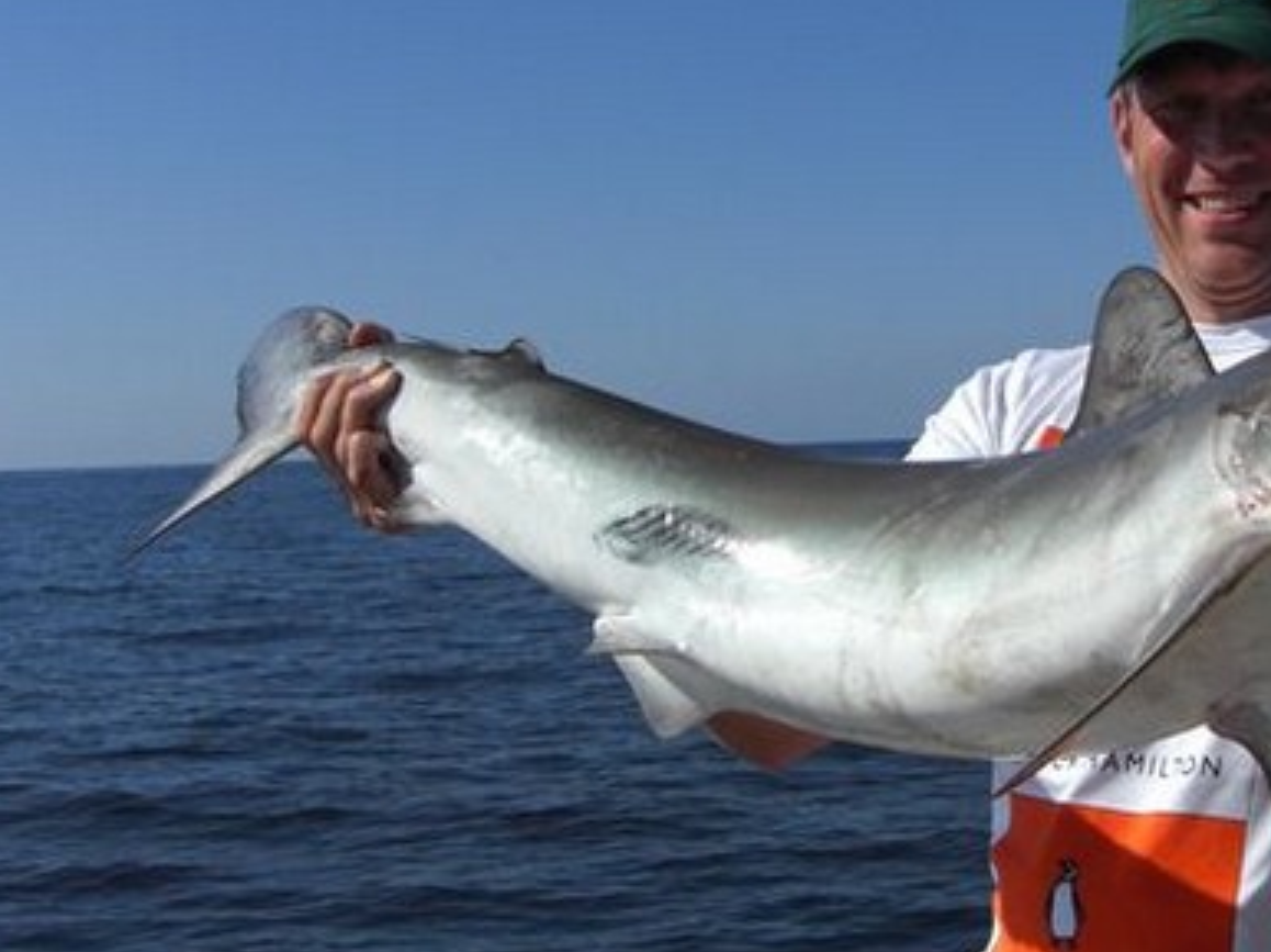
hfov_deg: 30.5
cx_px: 994
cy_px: 415
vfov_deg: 23.6
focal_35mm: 62
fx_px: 2275
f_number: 8
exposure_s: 1/400
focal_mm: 7.9
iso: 80
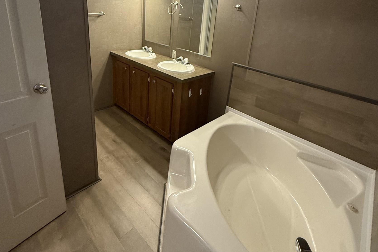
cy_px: 74
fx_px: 210
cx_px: 192
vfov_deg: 59.7
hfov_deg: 84.0
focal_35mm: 20
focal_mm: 2.22
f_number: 2.2
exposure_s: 1/60
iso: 400
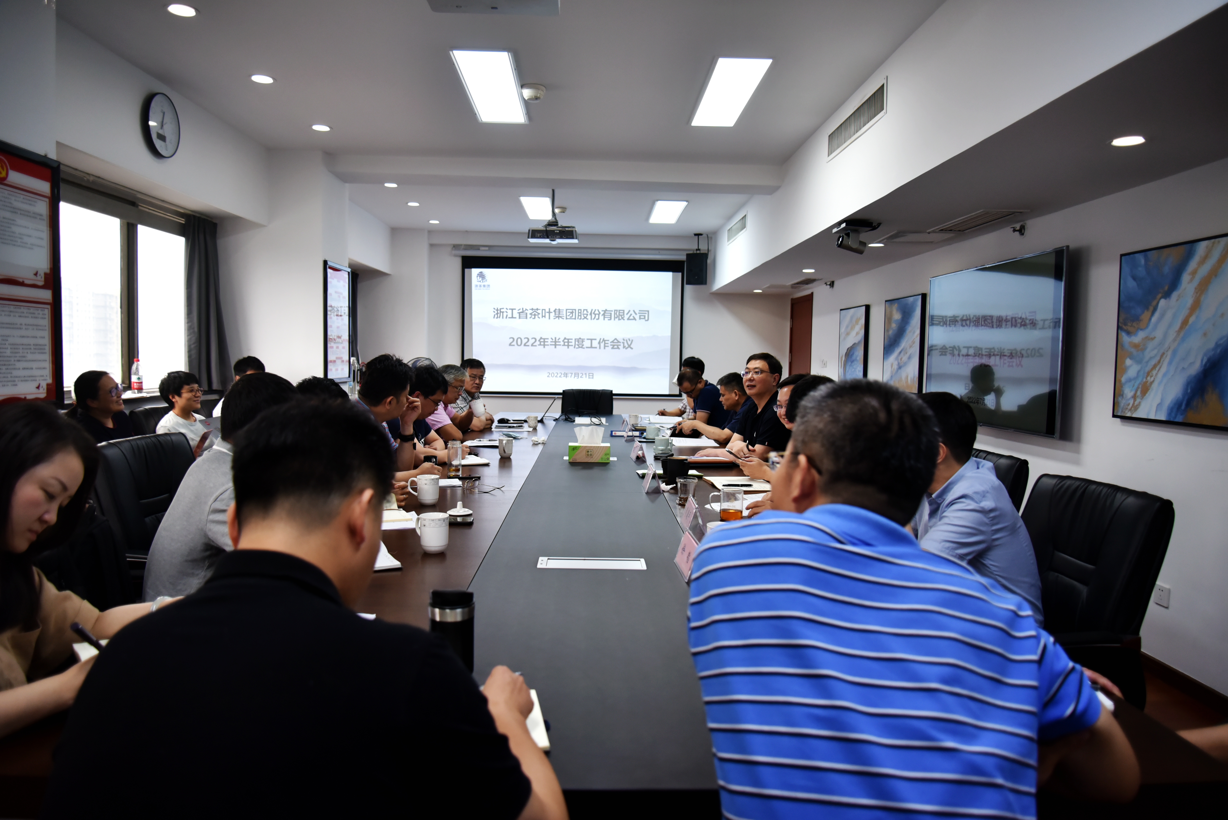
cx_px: 614
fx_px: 819
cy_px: 410
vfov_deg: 53.2
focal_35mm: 24
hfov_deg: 73.7
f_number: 3.5
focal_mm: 24
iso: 900
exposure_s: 1/200
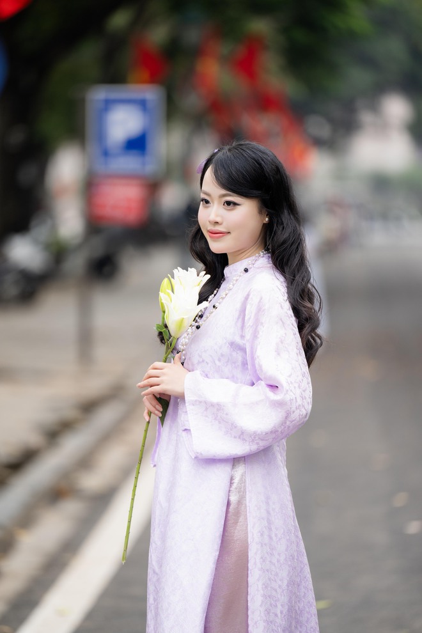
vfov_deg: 10.3
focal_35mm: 200
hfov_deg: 6.9
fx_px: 3516
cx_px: 211
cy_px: 316
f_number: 3.2
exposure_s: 1/500
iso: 200
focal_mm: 200
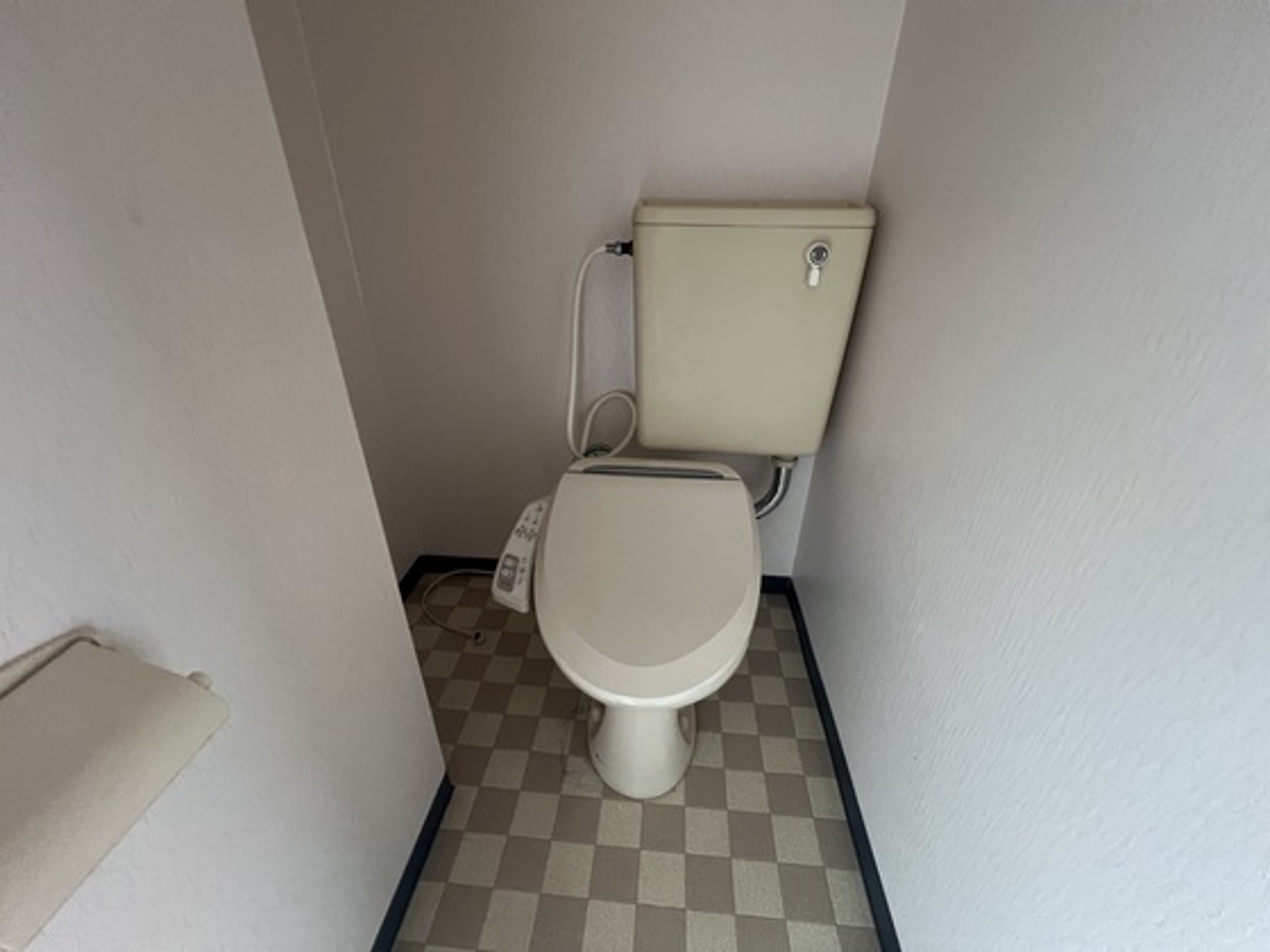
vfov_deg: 89.9
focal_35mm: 13
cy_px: 476
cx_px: 635
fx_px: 477
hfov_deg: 106.2
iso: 400
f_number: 1.8
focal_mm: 1.57
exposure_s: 1/60
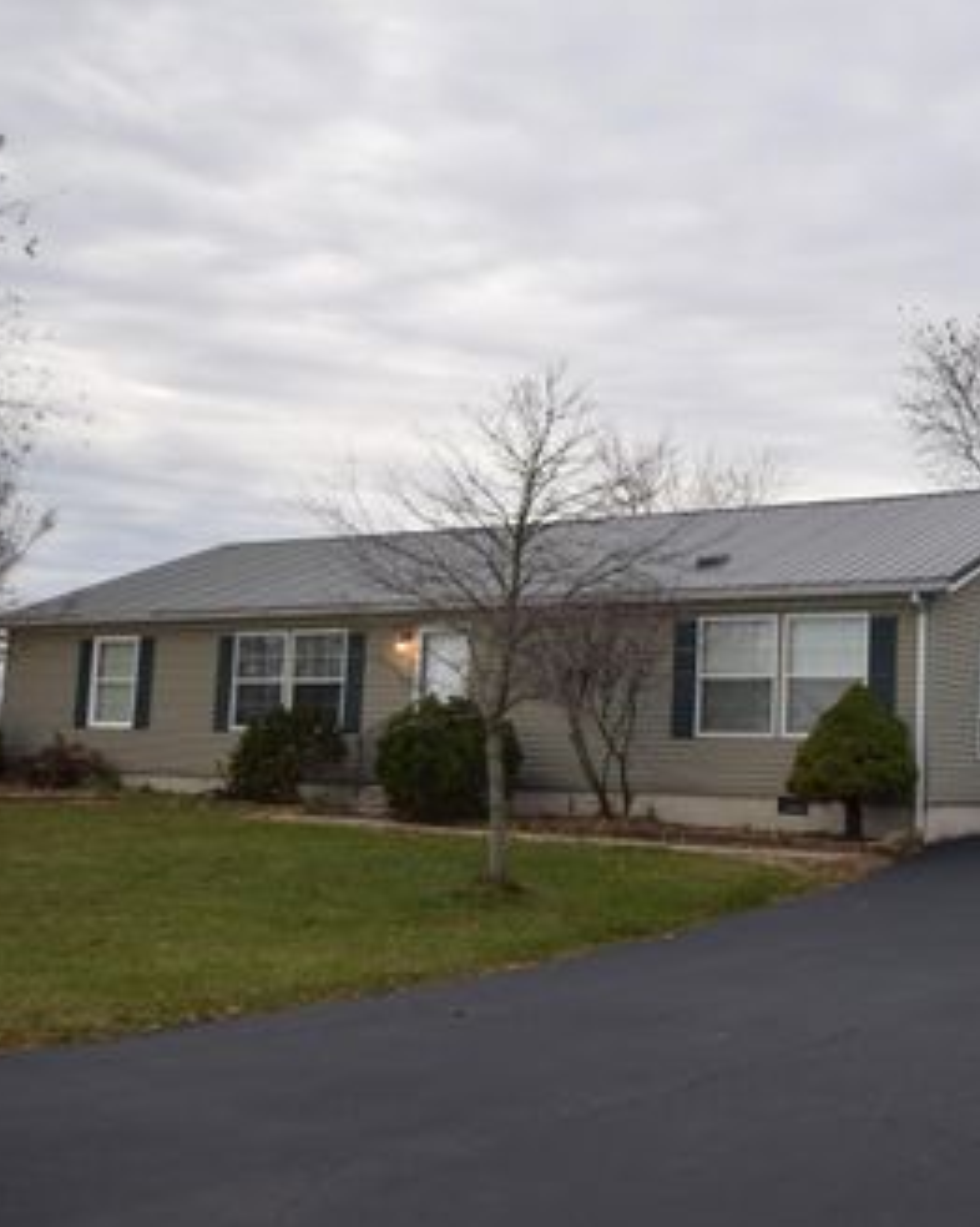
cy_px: 610
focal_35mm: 43
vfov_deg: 42.9
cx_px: 815
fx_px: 1560
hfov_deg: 33.6
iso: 400
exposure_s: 1/160
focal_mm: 20
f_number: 6.3
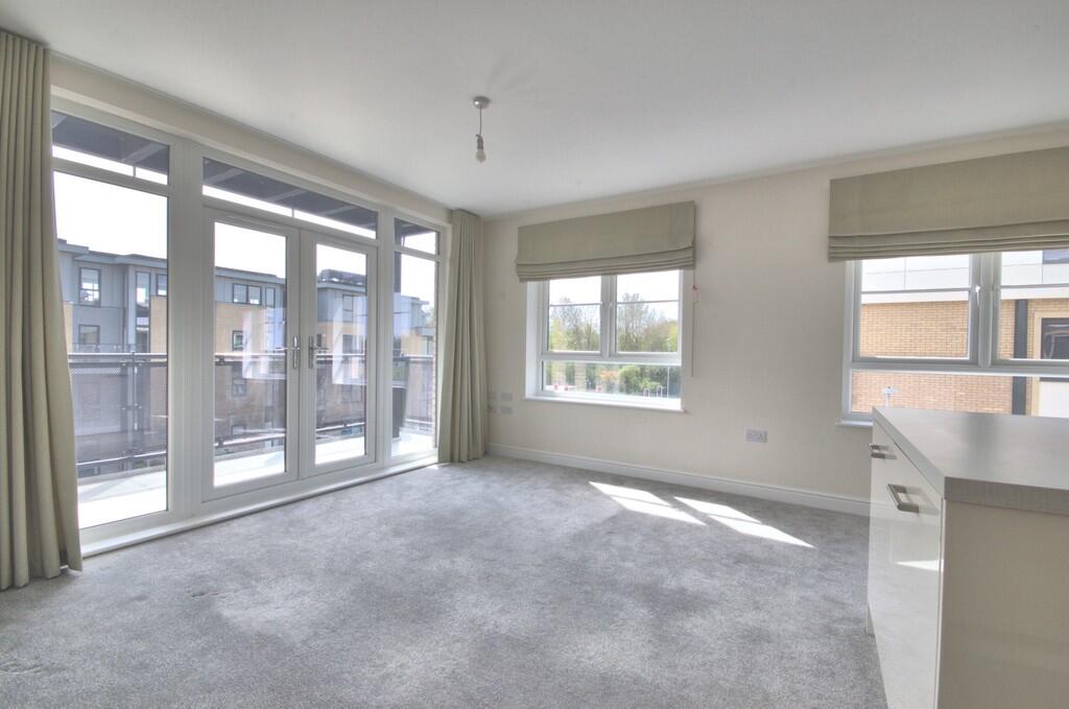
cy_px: 354
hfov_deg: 100.5
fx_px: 445
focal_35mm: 15
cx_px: 534
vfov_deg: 77.1
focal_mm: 10
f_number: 16
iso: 100
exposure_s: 1/40
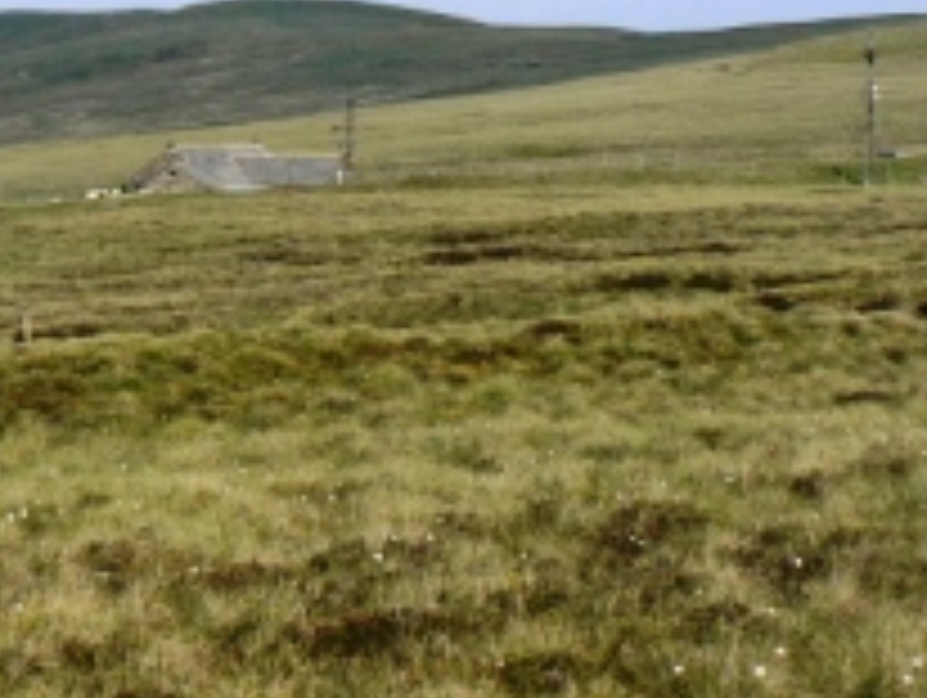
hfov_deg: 17.0
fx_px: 3030
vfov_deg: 13.0
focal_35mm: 113
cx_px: -22
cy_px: 86
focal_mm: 9.1
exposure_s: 1/500
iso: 80
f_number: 8
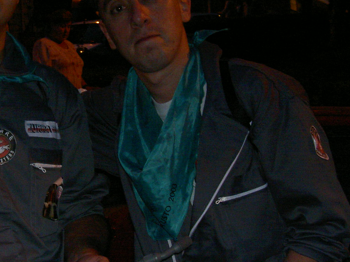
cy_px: 97
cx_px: 82
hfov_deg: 27.7
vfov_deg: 21.3
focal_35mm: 69
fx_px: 698
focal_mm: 8
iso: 100
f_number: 2.8
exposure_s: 1/59.5
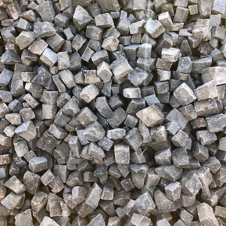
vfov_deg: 48.5
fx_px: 251
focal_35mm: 34
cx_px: 95
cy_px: 112
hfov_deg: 48.3
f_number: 1.8
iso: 20
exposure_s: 1/122
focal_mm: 4
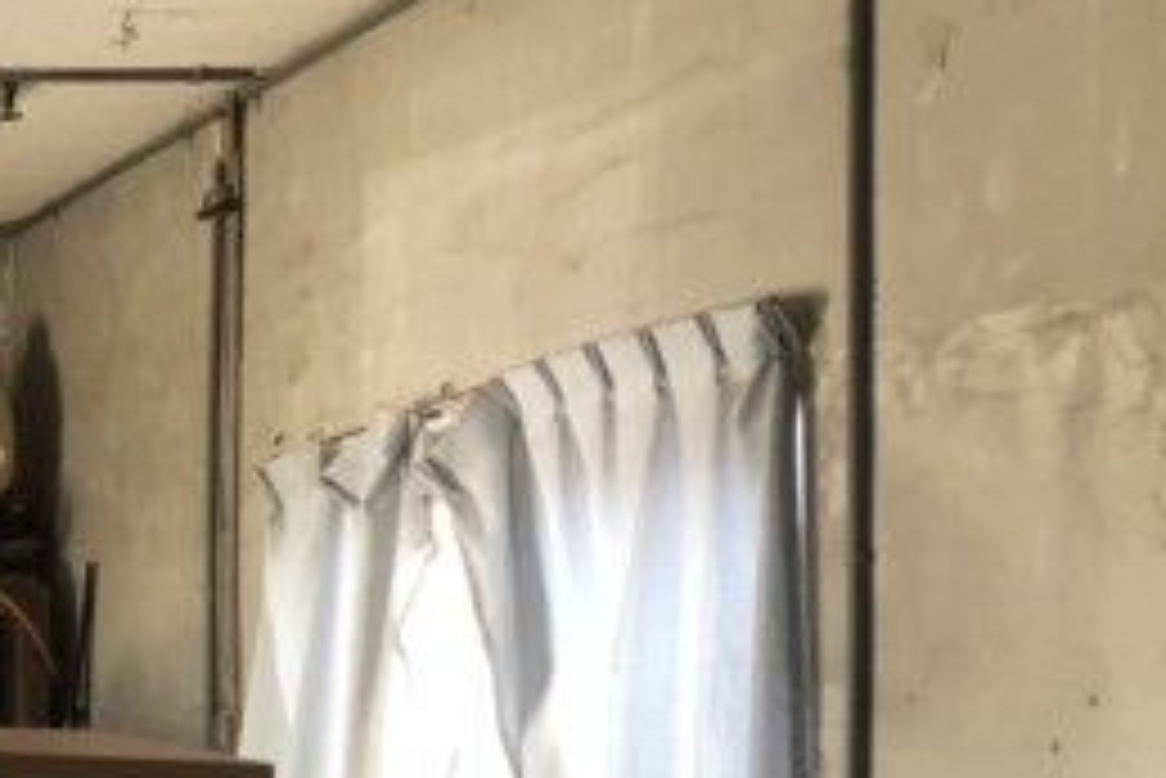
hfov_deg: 19.8
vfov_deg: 15.0
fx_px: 2917
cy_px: 729
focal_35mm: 90
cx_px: -545
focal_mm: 3.99
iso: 40
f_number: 1.8
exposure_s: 1/24
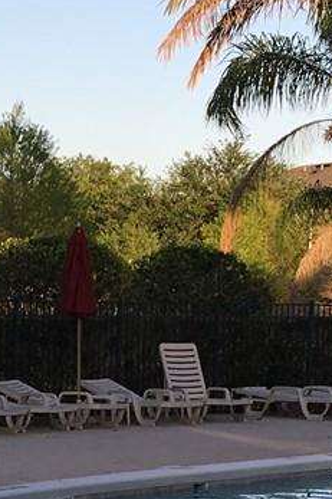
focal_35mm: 139
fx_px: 1925
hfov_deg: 9.8
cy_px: 605
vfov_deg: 14.3
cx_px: -17
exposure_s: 1/530
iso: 25
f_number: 2.2
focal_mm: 4.15
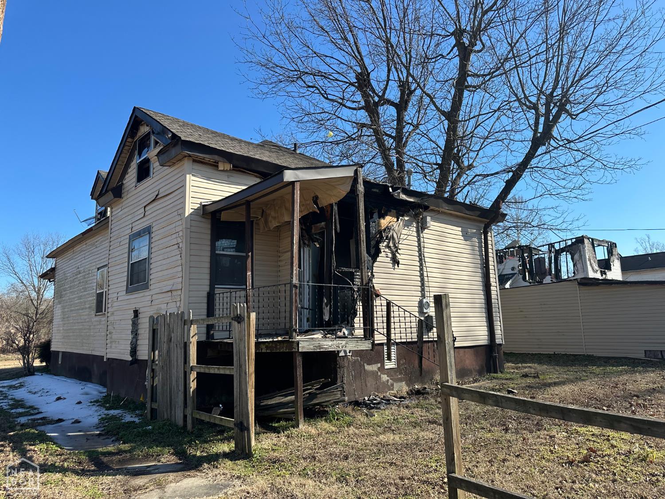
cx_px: 332
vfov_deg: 56.8
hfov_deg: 71.6
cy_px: 250
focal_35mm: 24
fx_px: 461
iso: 80
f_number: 1.78
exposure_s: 1/2882
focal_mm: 6.86
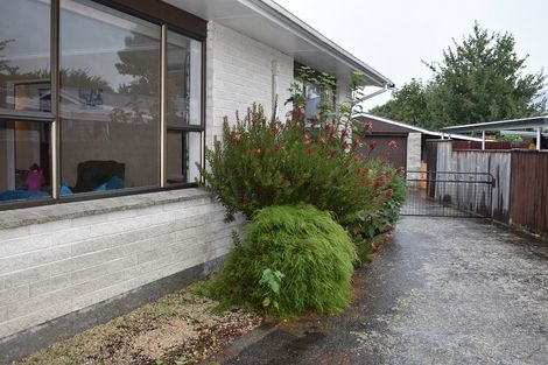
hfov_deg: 53.1
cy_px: 182
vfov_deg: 36.8
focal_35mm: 36
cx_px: 274
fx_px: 548
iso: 220
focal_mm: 24
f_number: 5.6
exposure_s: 1/125
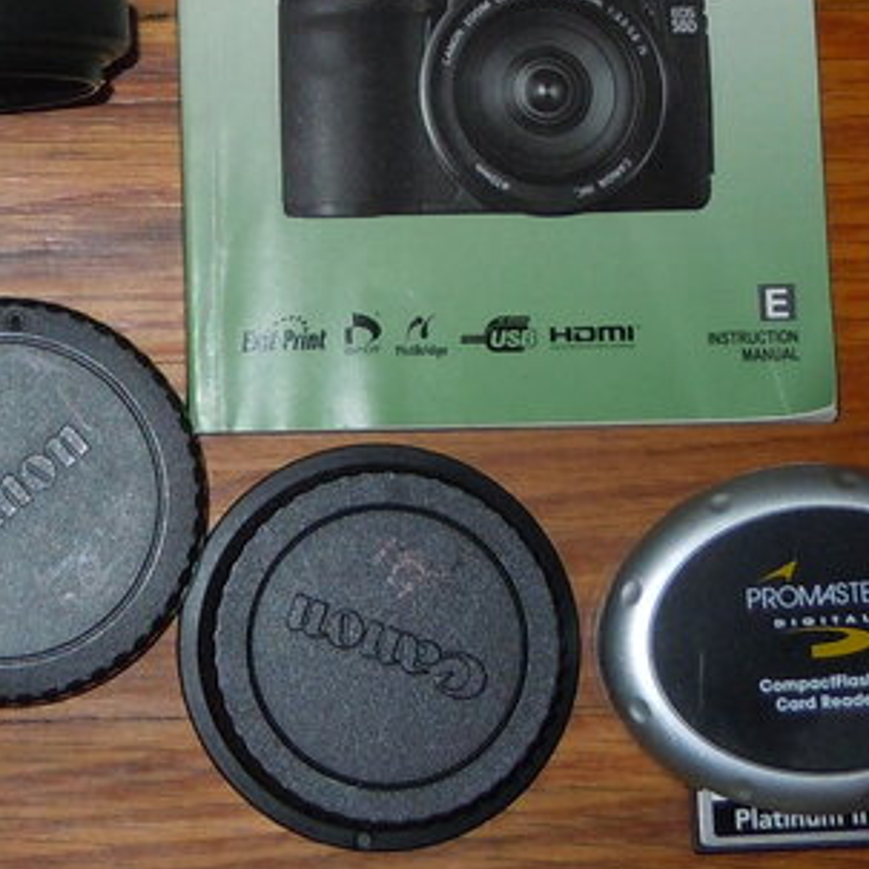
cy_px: -181
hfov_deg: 14.0
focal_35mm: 123
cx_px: -11
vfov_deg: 13.8
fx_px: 3493
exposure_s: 1/30
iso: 200
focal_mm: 7.1
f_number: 3.7
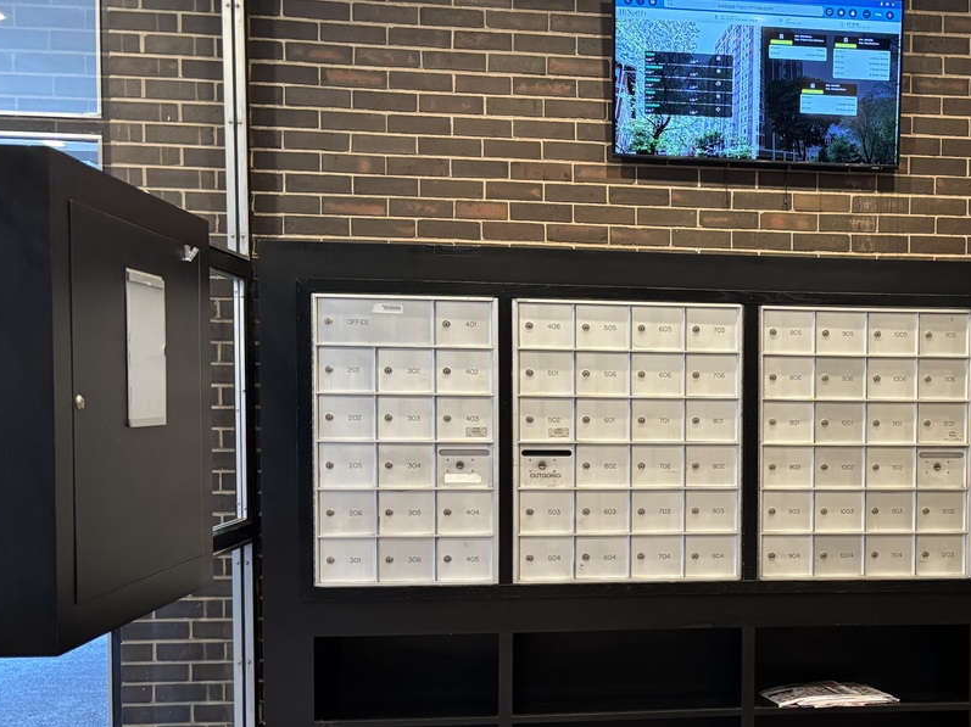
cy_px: 463
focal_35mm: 47
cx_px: 803
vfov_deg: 30.7
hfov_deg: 38.6
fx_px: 1318
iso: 320
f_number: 1.6
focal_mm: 5.96
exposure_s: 1/60
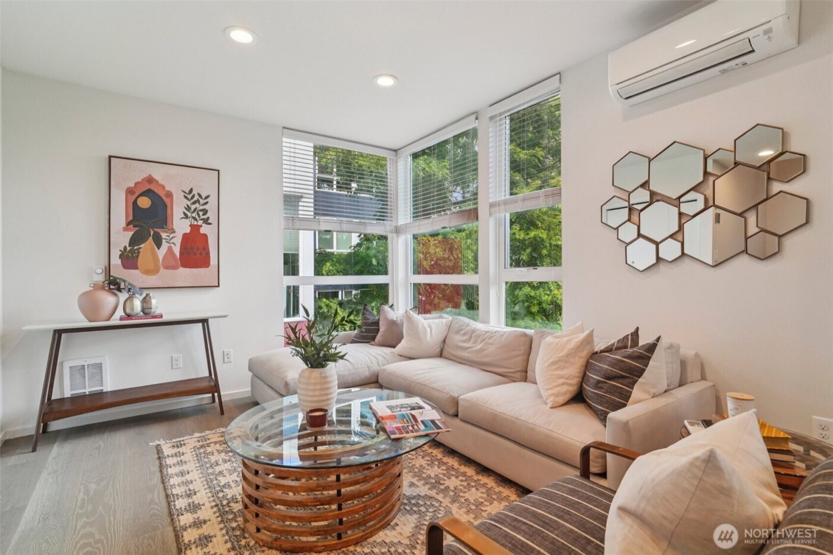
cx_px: 416
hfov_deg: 96.7
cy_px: 278
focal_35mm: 16
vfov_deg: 73.7
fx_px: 370
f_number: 8
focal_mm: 16
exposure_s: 1/200
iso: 1600
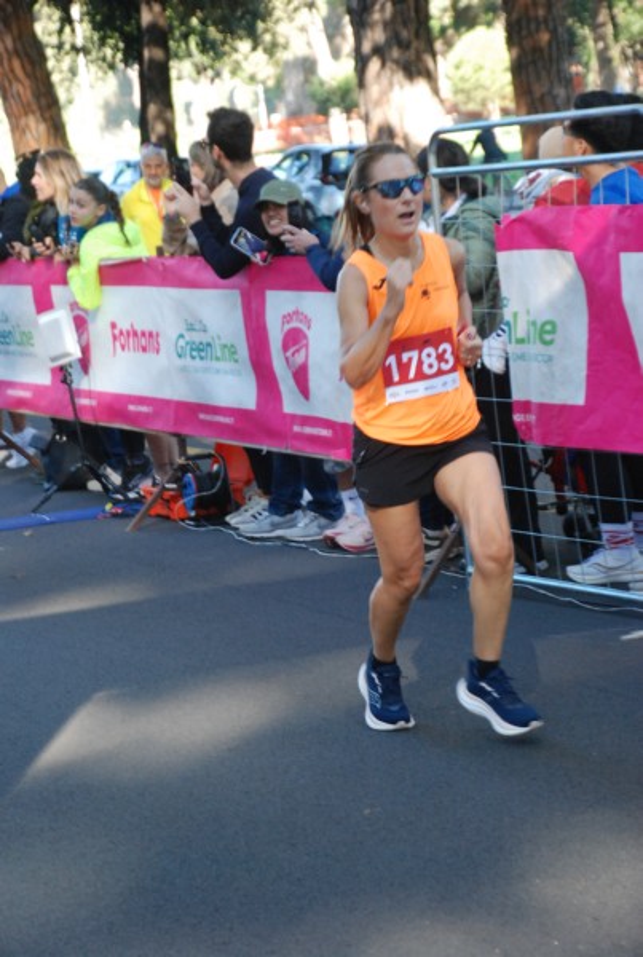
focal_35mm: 112
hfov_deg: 12.2
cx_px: 322
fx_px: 2998
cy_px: 478
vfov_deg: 18.1
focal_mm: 75
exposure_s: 1/160
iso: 1000
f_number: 5.6
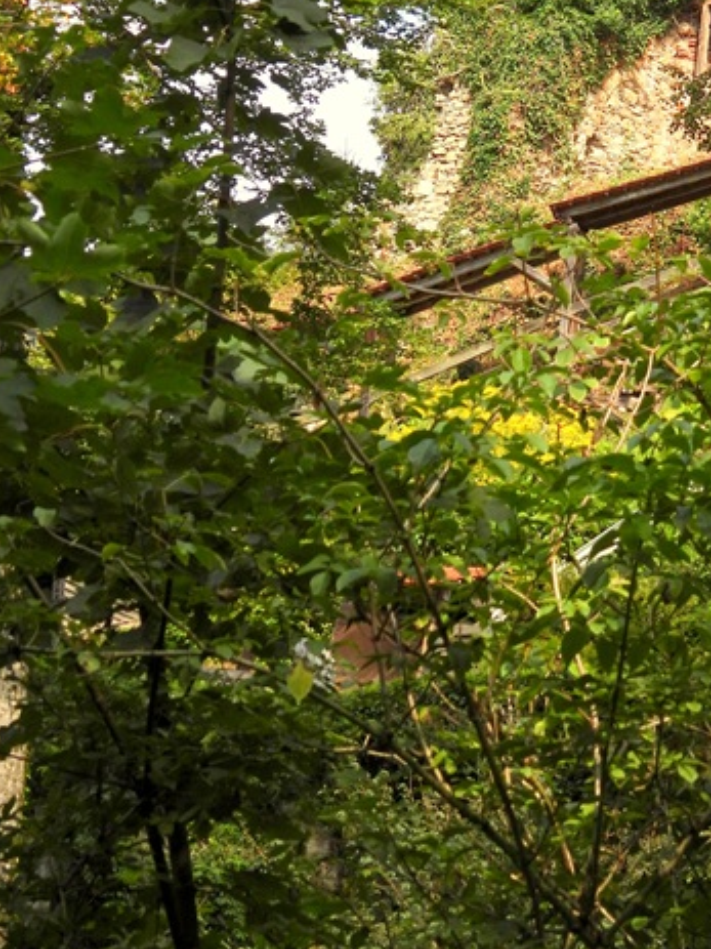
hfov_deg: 10.1
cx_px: 582
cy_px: 232
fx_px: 4028
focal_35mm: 147
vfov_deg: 13.4
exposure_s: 1/800
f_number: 4
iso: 100
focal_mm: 15.2
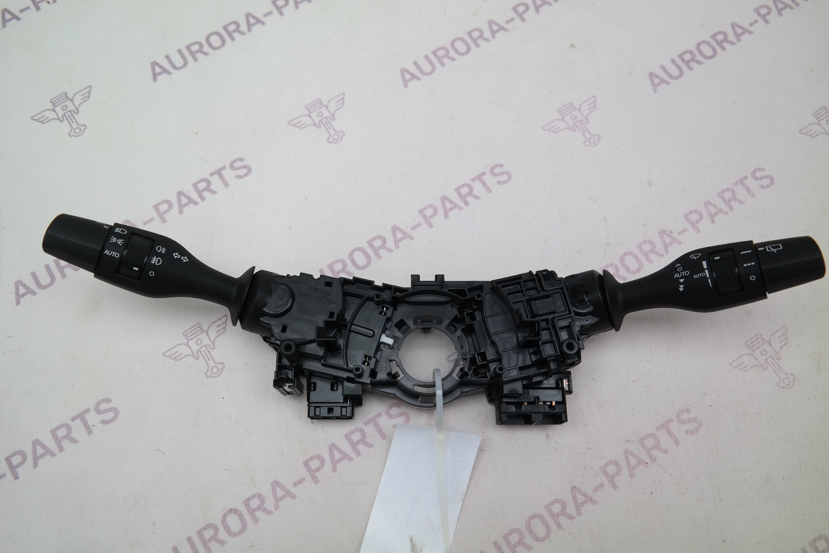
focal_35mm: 27
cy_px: 276
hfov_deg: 67.4
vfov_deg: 47.9
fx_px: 622
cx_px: 414
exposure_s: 1/80
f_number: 3.5
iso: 100
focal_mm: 18
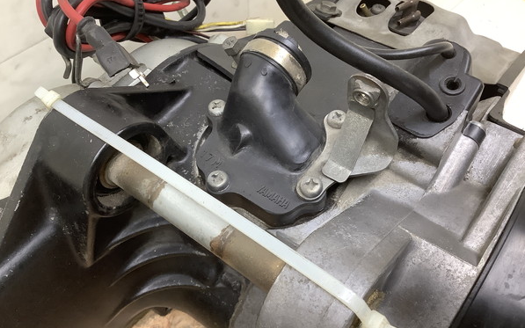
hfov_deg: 58.1
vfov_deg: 38.3
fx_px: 472
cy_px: 146
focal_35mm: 33
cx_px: 263
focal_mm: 3.3
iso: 125
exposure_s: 1/60
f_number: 2.4
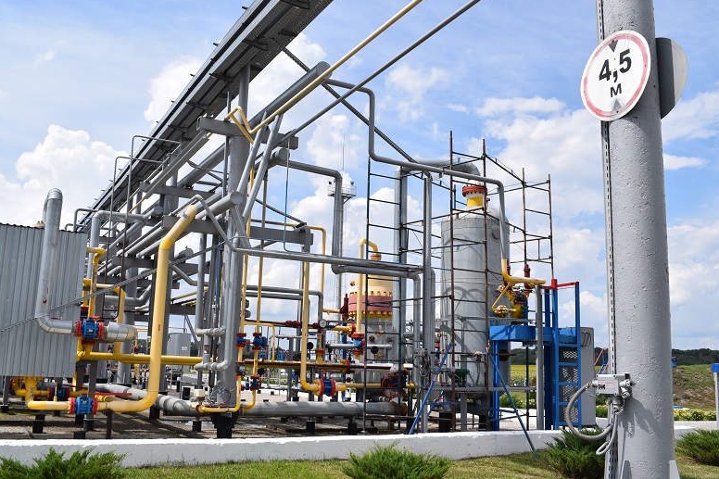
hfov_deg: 55.8
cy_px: 233
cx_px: 351
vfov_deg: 38.9
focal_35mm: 34
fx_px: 679
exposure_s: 1/400
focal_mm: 22
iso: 200
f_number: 10
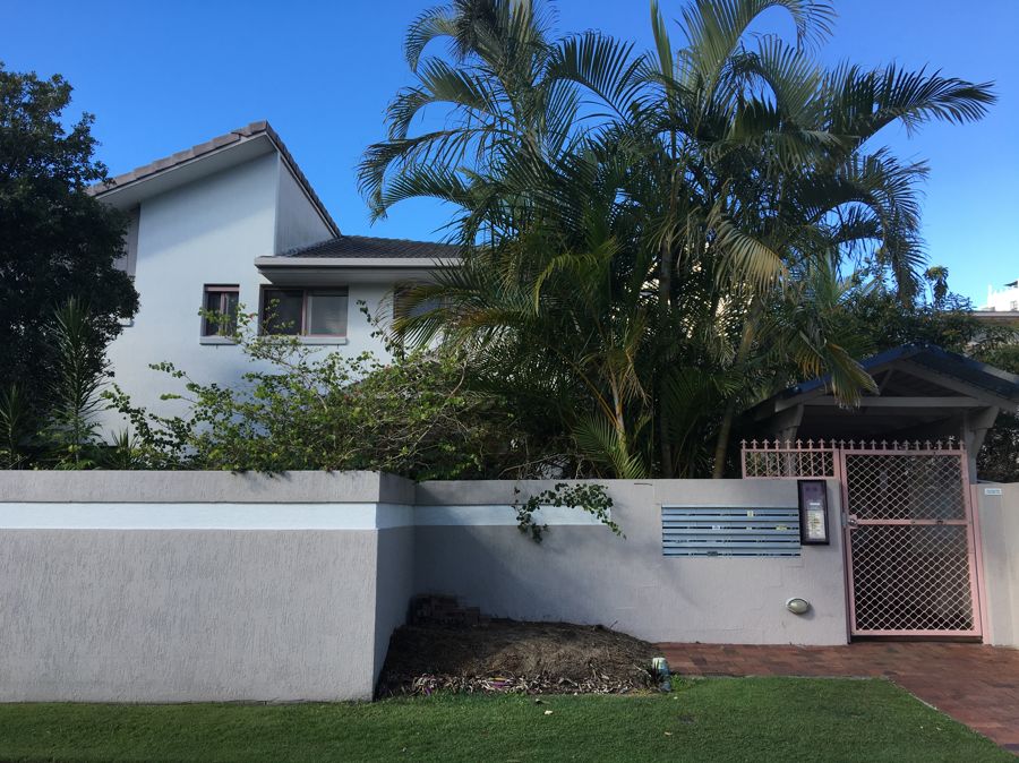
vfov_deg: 48.2
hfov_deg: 61.7
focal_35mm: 29
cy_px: 382
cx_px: 510
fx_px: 853
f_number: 2.2
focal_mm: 4.15
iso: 25
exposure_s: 1/430
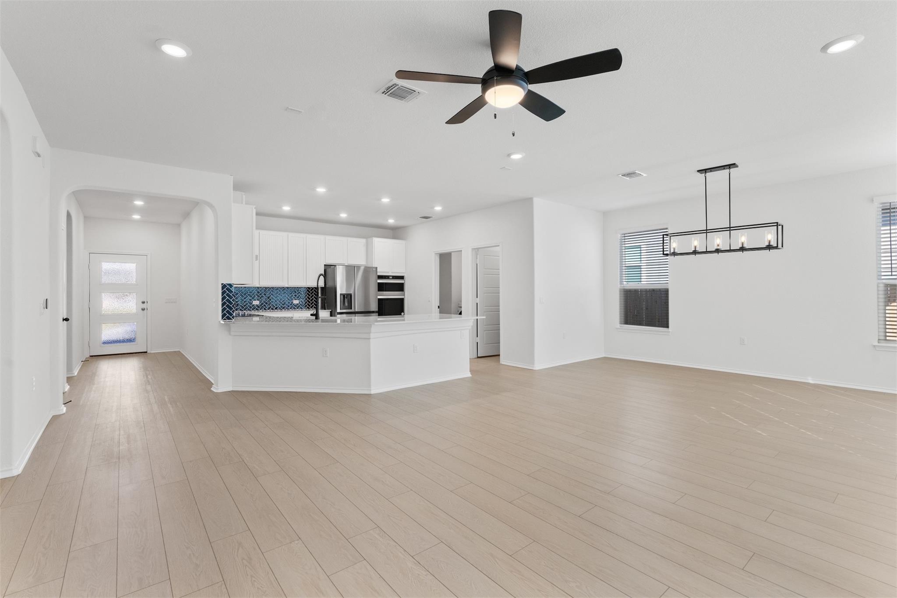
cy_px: 299
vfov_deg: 73.7
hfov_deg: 96.7
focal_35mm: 16
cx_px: 448
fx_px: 399
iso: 500
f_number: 8
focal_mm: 16
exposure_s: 1/5
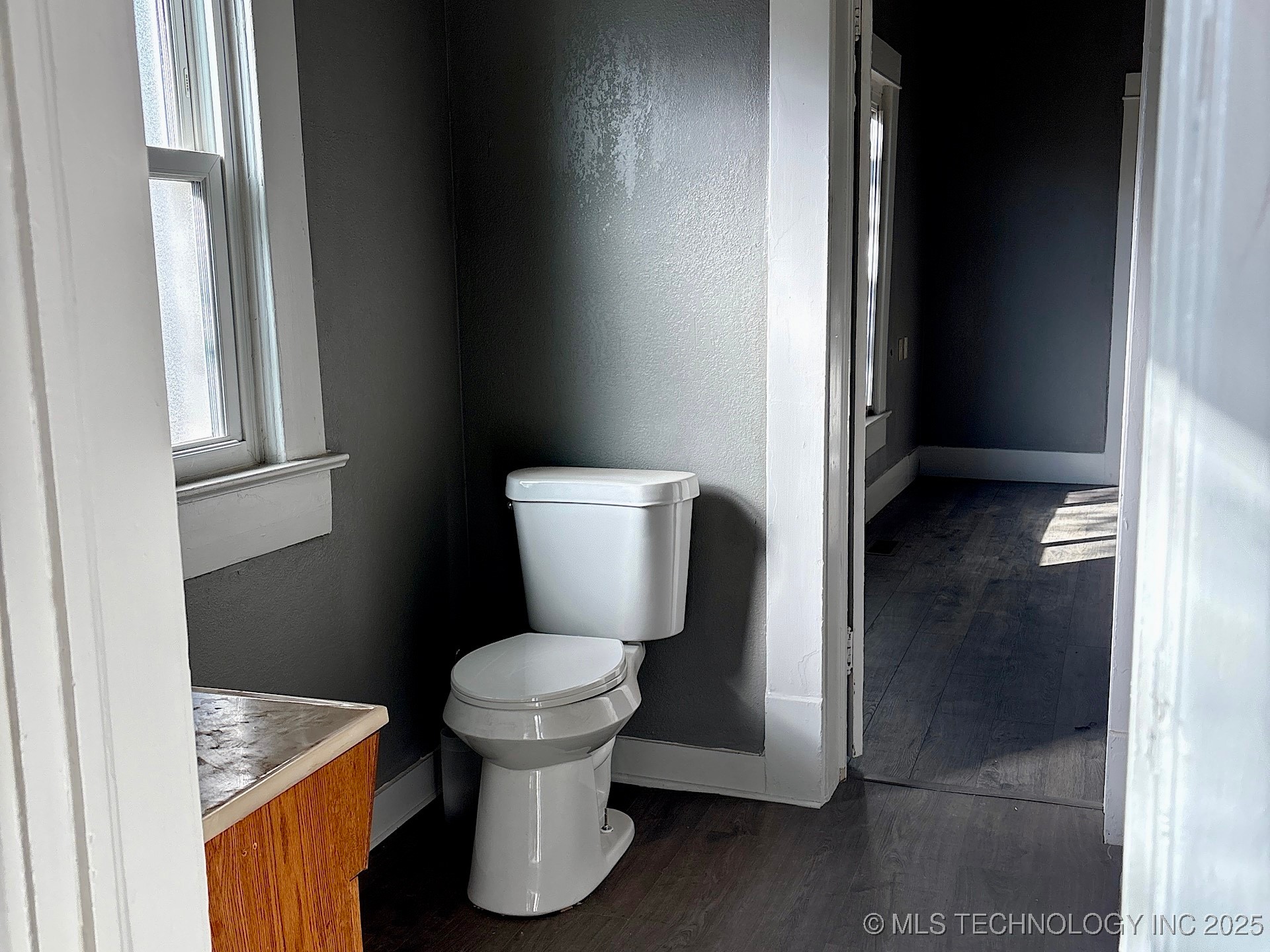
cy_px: 476
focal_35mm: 26
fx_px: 954
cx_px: 635
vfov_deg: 53.1
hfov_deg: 67.3
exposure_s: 1/233
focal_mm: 5.96
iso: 125
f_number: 1.6
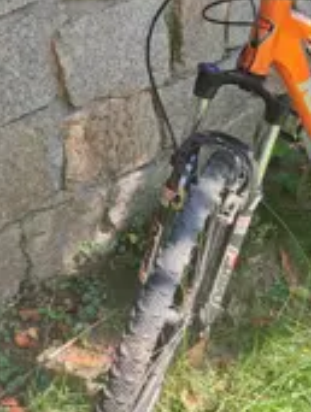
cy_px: 173
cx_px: 246
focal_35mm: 56
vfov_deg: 34.2
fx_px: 668
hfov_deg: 25.8
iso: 50
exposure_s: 1/208
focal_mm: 5.89
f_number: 1.89
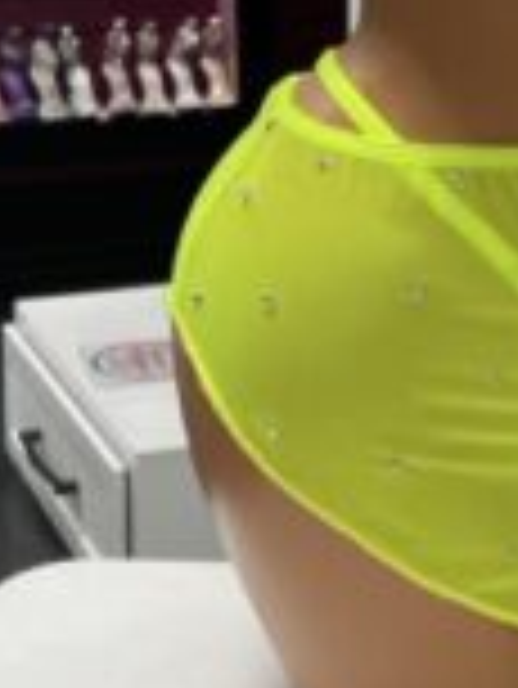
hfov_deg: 14.0
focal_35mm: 102
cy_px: 76
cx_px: 649
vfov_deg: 18.9
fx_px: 2032
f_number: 1.5
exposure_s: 1/60
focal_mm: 5.7
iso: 64
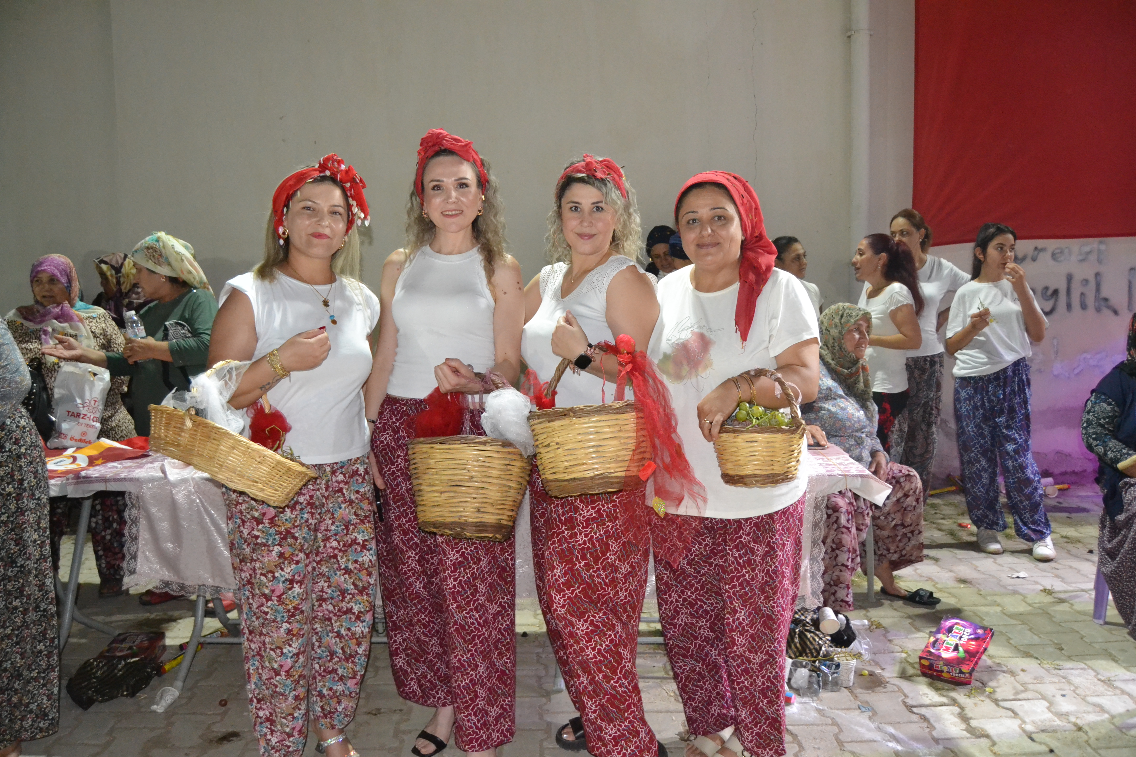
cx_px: 568
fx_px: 852
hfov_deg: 67.4
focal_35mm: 27
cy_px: 378
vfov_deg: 47.9
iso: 3200
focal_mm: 18
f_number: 3.5
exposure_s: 1/60
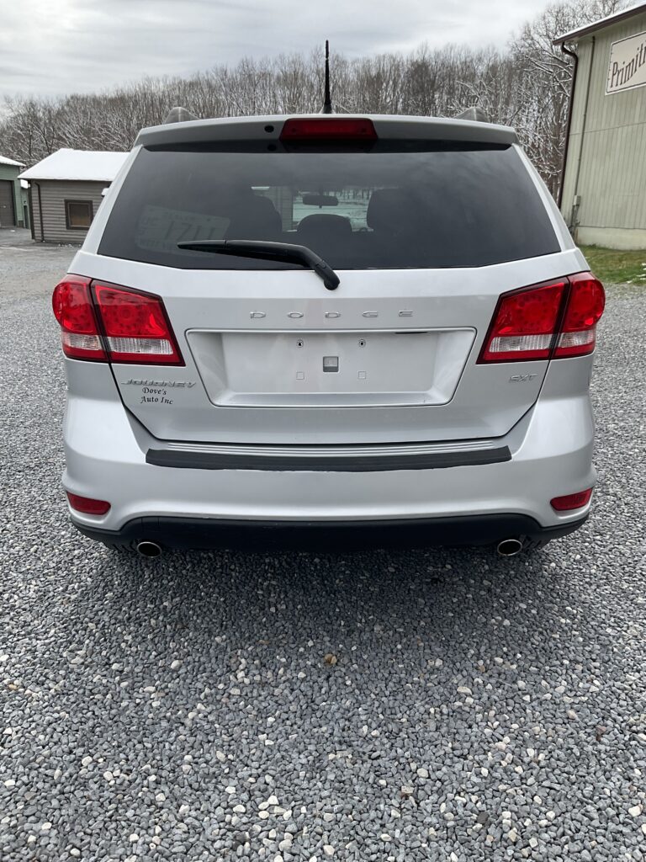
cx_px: 323
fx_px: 722
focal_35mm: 29
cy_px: 431
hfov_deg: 48.2
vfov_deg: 61.7
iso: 16
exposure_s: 1/1250
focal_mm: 3
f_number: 1.8
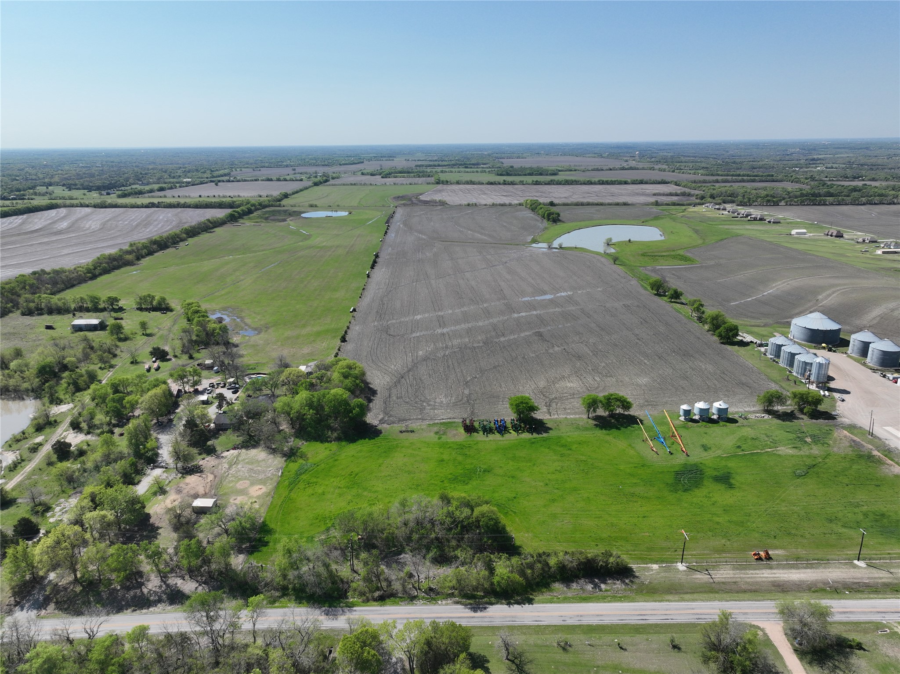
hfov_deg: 71.6
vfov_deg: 56.8
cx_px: 450
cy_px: 337
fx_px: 624
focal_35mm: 24
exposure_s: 1/2500
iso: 150
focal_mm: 12.29
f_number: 2.8
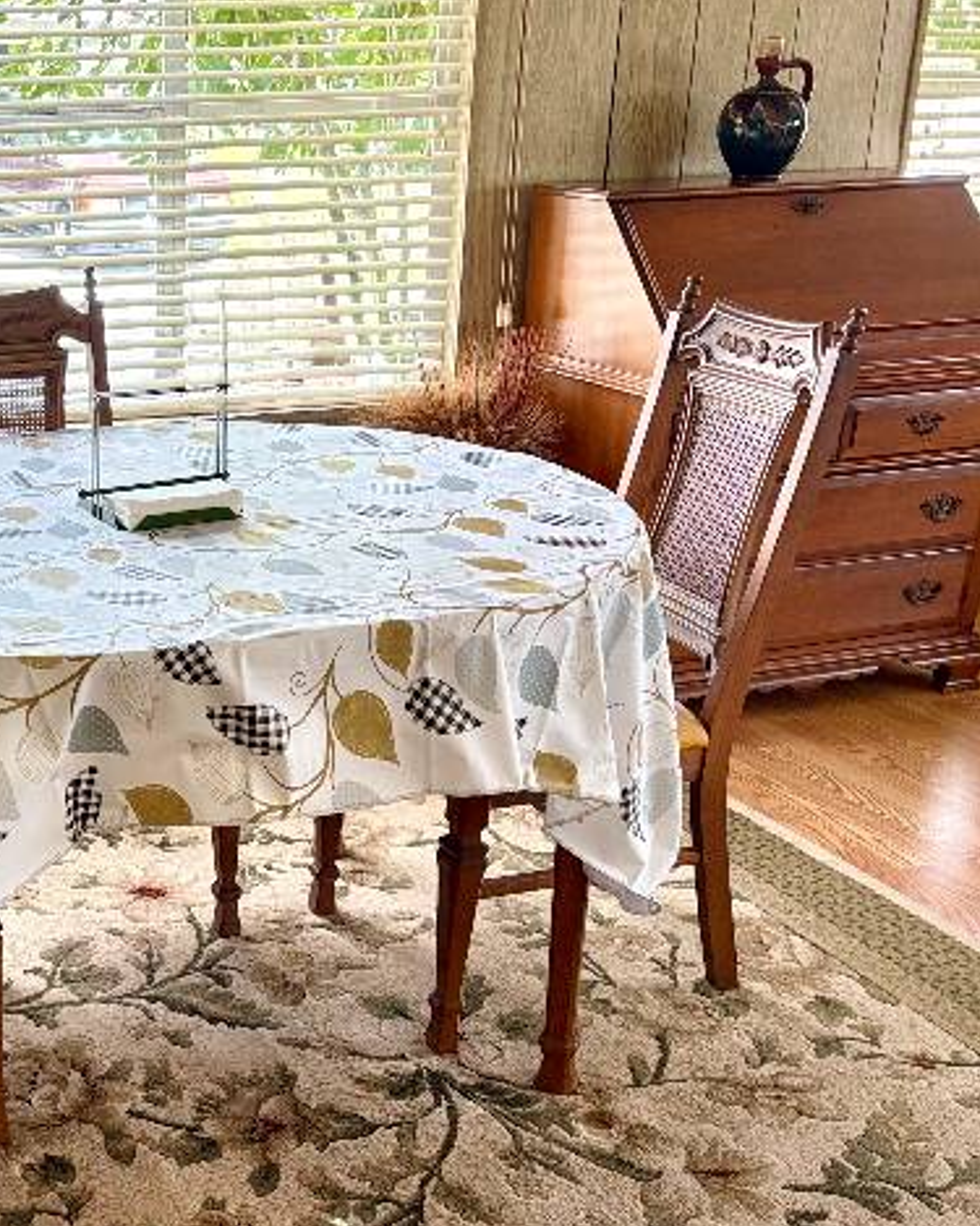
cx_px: 44
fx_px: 1668
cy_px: 694
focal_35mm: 46
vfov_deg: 40.3
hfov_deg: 30.8
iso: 125
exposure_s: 1/167
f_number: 1.6
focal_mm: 5.96
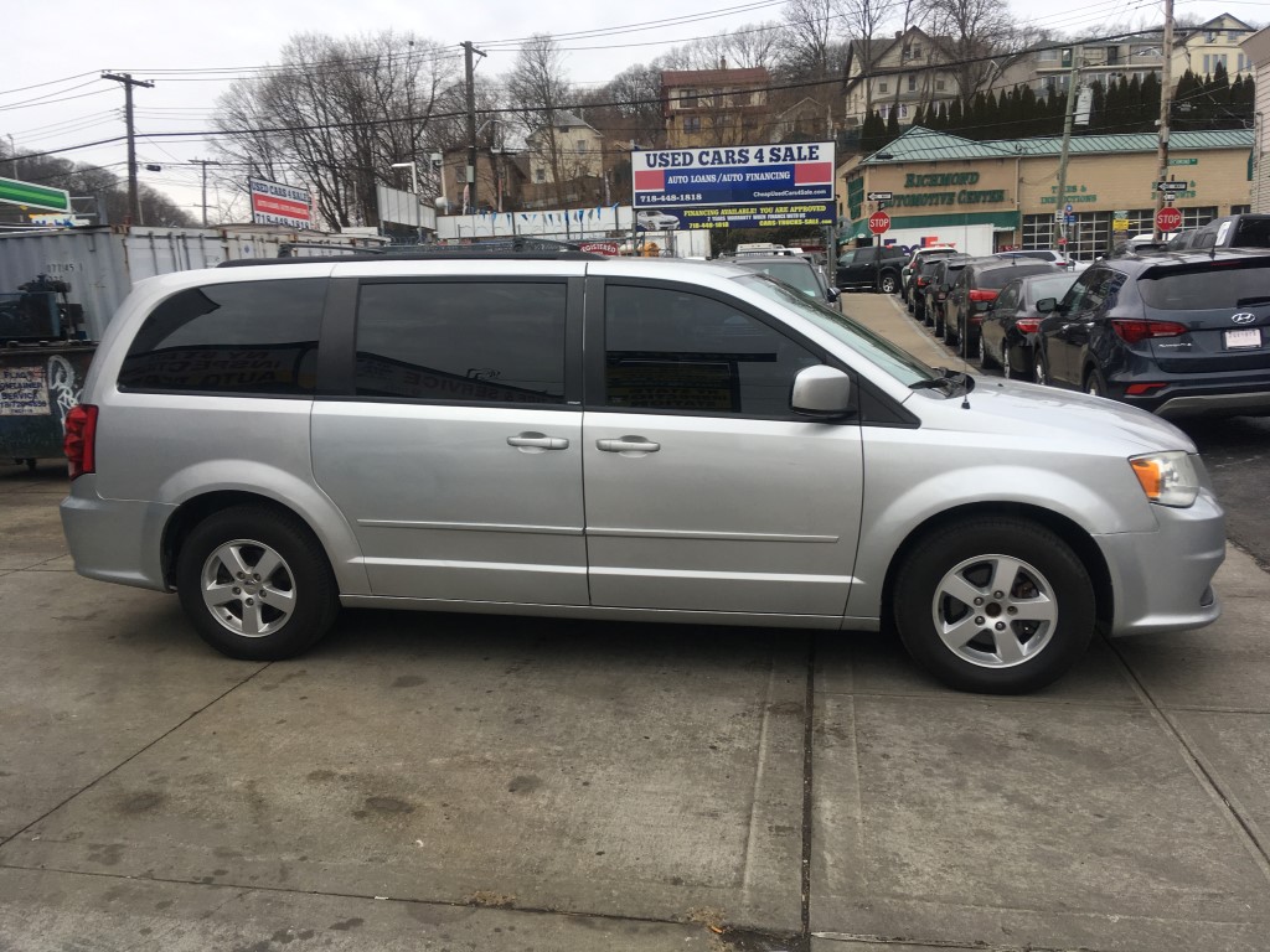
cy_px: 476
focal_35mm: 29
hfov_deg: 61.7
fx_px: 1064
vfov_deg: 48.2
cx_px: 635
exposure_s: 1/299
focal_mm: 4.15
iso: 25
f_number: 2.2
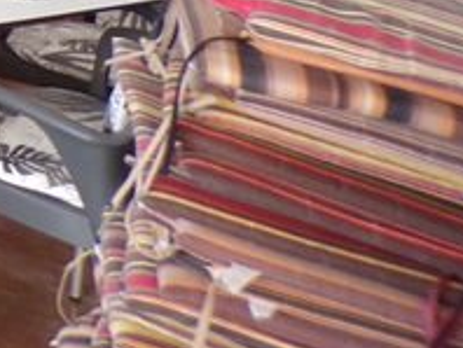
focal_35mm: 109
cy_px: -188
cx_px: -493
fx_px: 1460
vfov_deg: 12.8
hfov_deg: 14.6
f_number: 3
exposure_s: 1/17
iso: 235
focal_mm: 4.3
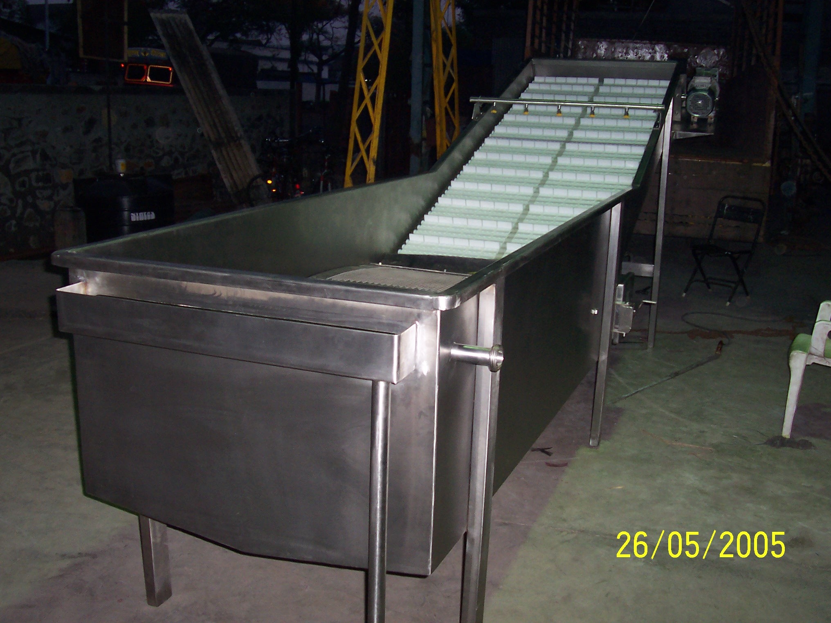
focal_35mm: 37
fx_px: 888
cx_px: 416
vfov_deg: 38.7
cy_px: 312
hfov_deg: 50.1
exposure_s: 1/60
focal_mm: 5.6
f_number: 2.8
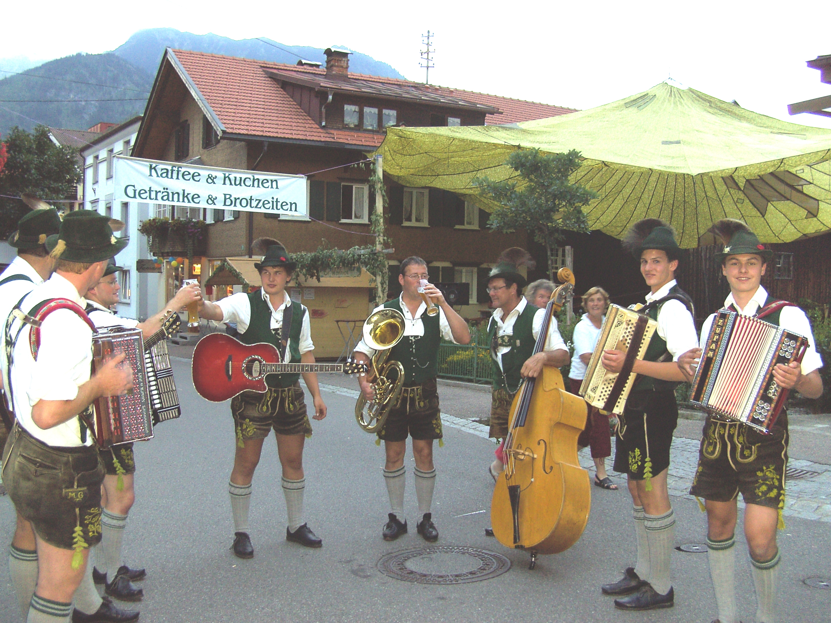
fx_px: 888
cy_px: 312
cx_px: 416
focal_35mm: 37
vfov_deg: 38.7
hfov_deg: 50.1
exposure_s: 1/47
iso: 100
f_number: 2.8
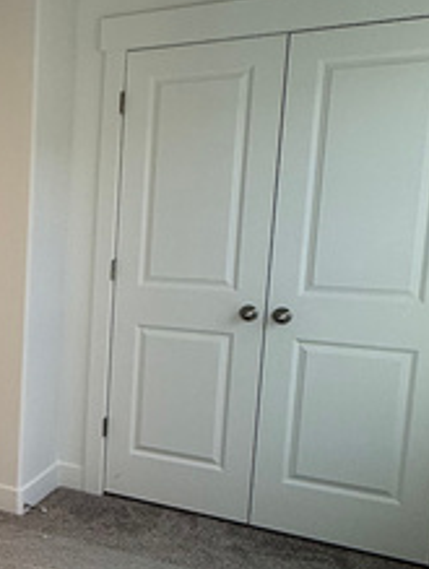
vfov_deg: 38.8
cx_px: -224
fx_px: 807
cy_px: 317
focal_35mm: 49
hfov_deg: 23.5
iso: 64
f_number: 2.2
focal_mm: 2.22
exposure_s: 1/383
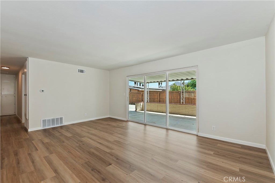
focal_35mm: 15
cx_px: 138
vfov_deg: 77.3
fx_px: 115
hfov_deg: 100.4
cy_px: 92
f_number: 8
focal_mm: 10
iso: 140
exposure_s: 1/30
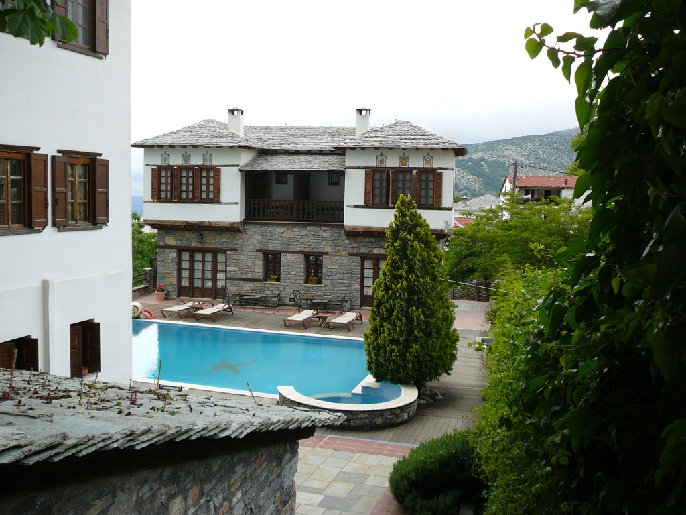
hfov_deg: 52.6
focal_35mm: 35
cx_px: 343
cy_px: 258
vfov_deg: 40.7
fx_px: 694
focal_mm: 5.2
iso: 80
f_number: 2.8
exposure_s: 1/640
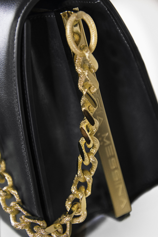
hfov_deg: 11.4
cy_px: 118
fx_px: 791
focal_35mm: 120
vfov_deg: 17.1
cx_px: 79
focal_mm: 120
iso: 1000
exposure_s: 1/80
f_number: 4
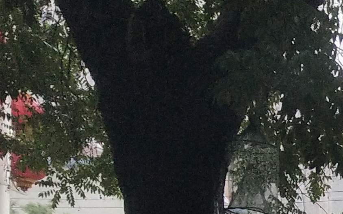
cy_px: 622
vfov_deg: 7.6
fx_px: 1420
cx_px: 595
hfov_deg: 12.7
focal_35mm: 152
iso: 184
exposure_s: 1/100
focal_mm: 3.95
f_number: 1.8
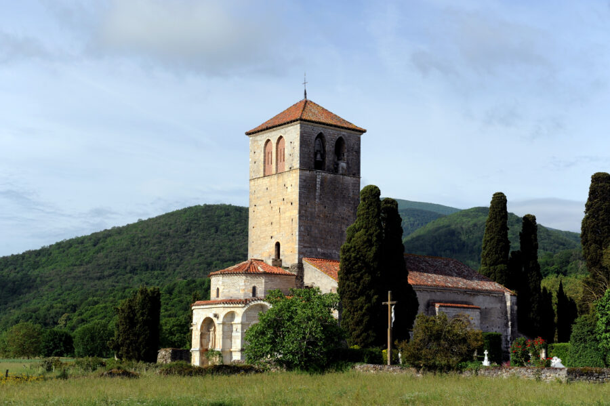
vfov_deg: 22.6
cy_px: 203
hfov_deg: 33.4
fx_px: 1016
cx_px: 305
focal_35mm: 60
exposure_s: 1/640
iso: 200
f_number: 8
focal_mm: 60
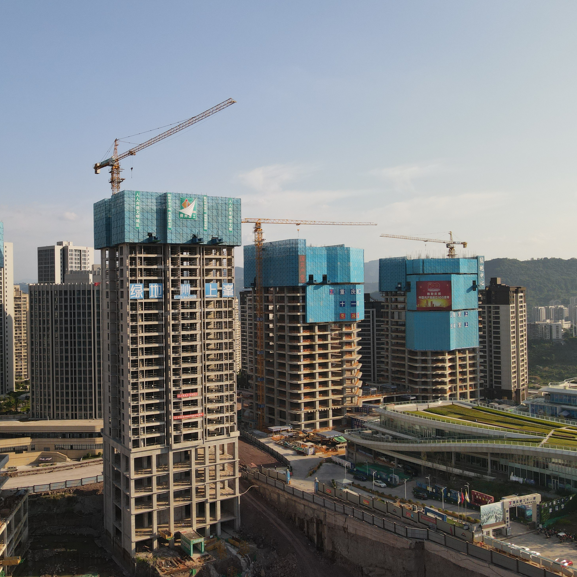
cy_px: 289
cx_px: 184
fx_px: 547
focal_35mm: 29
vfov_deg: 55.6
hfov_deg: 54.3
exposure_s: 1/15
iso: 140
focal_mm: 4.5
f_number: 2.8
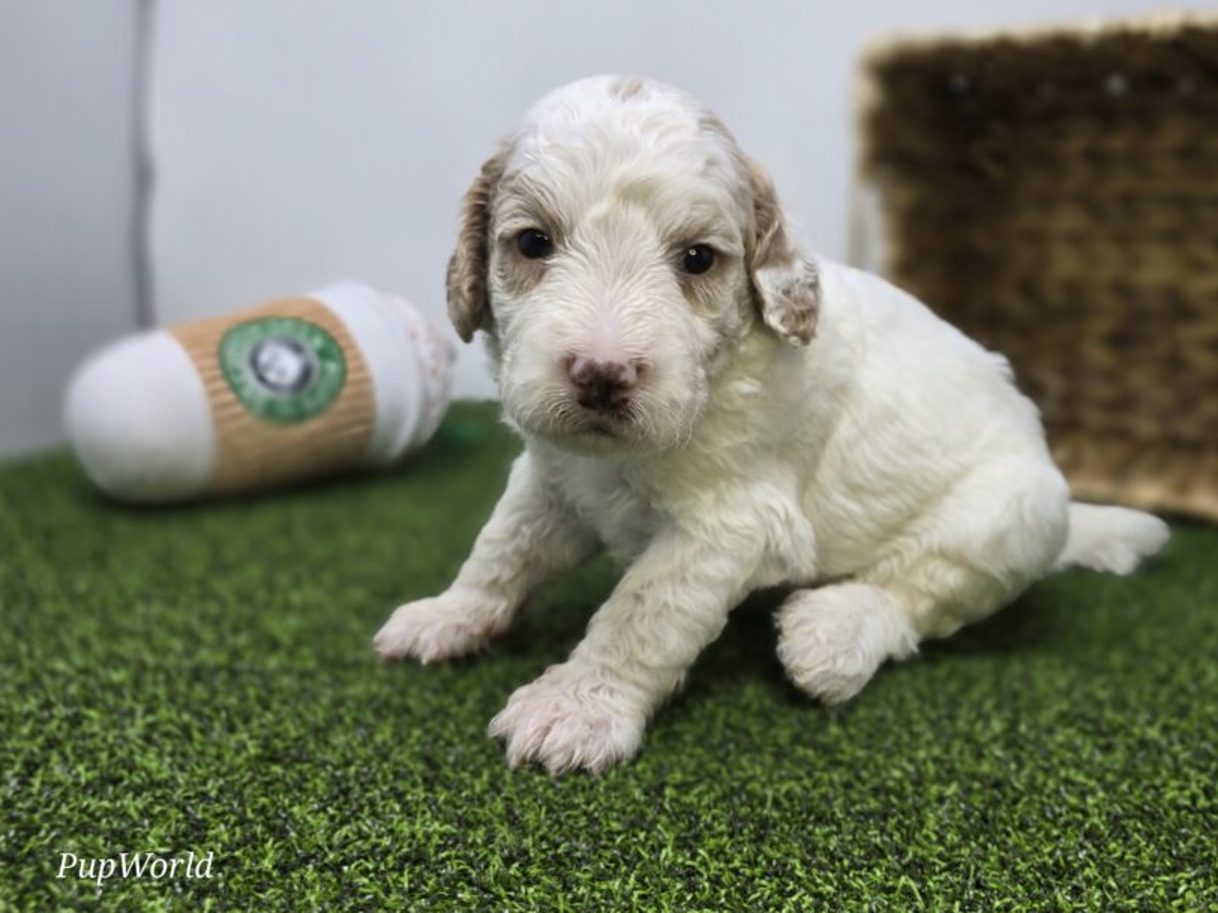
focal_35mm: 29
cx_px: 752
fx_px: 1020
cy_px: 378
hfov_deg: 60.9
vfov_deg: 48.0
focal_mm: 6.3
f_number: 1.7
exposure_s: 1/120
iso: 40
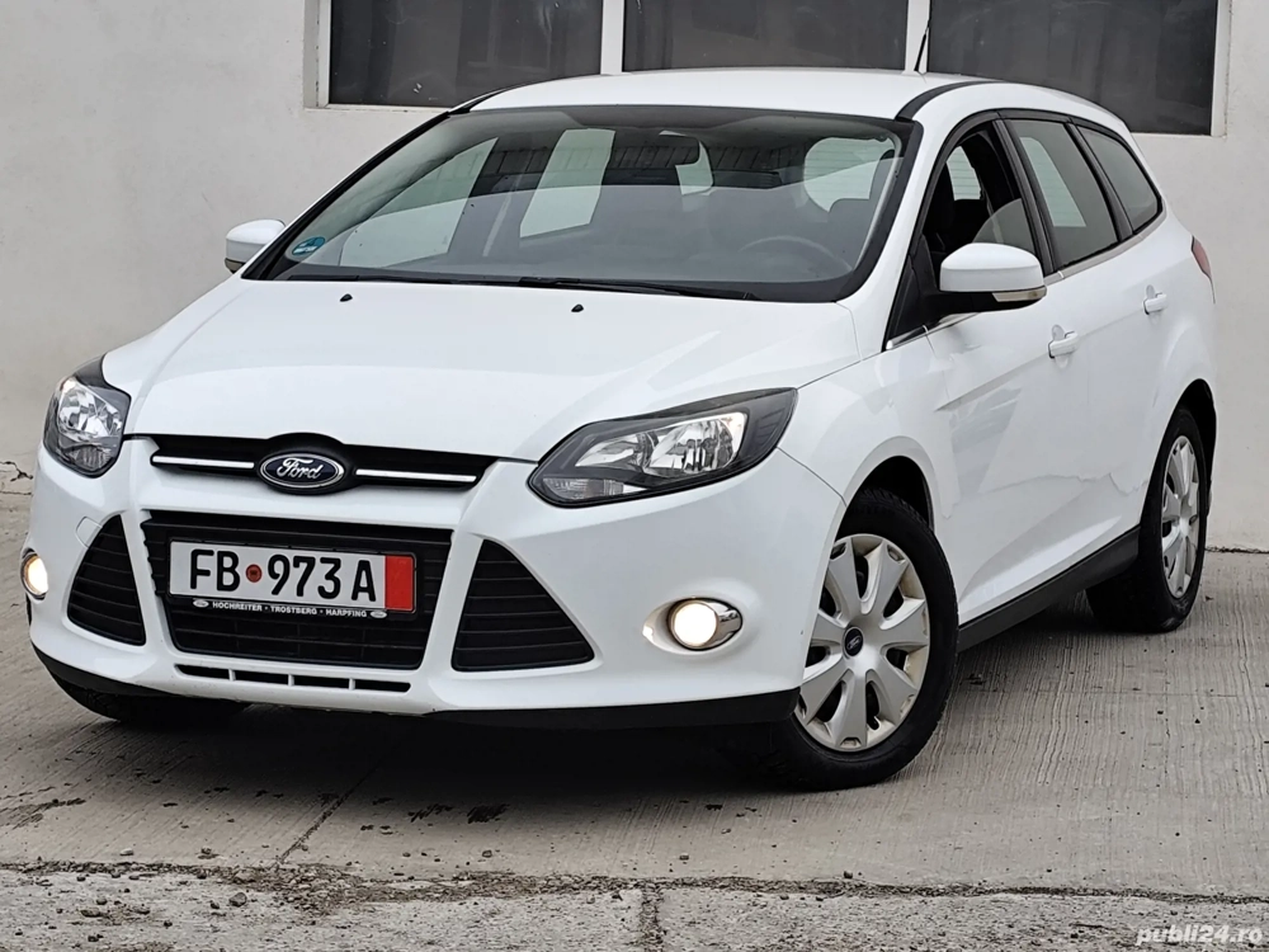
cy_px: 476
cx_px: 634
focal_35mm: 91
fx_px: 3336
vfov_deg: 16.2
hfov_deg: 21.5
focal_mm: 6.14
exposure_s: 1/271
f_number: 1.65
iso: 50
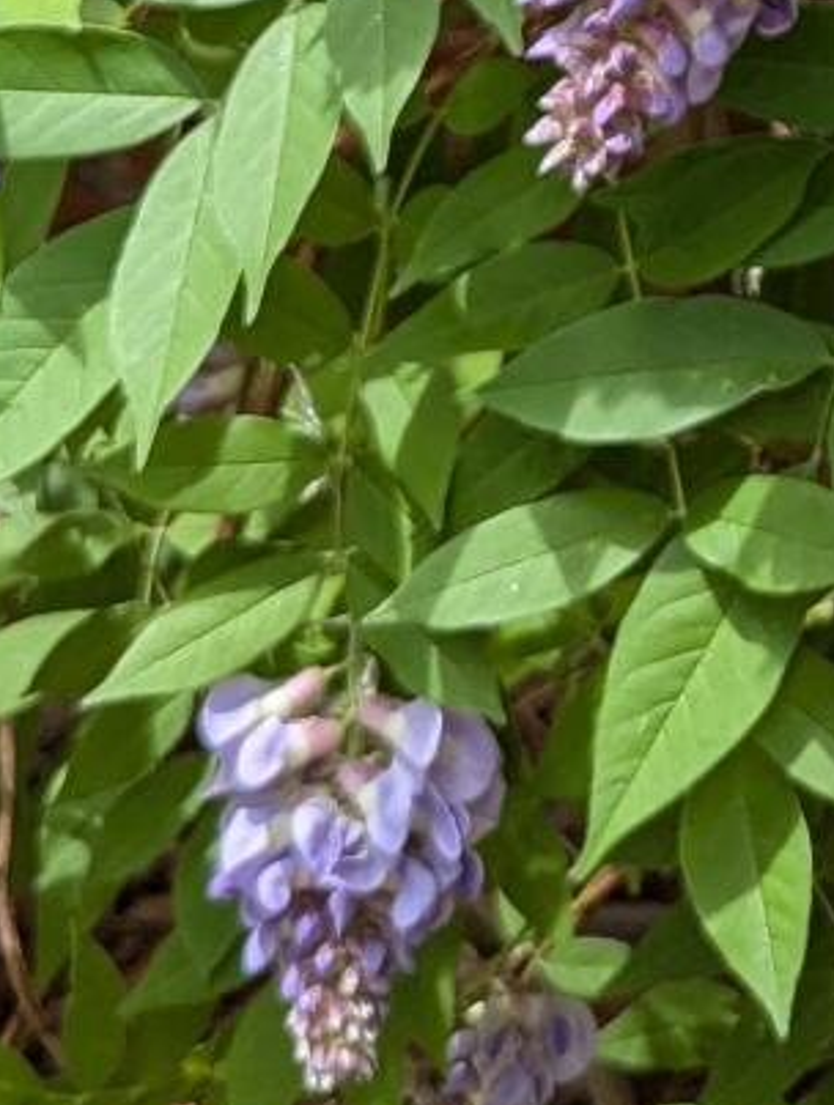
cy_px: -718
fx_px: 3809
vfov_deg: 14.9
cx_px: 1071
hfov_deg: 12.1
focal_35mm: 119
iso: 42
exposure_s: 1/612
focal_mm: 6.81
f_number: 1.85
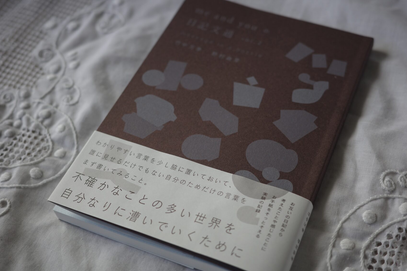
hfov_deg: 41.9
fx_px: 531
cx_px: 201
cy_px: 125
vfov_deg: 28.6
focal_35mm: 47
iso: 100
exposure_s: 1/60
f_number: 2.8
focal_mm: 26
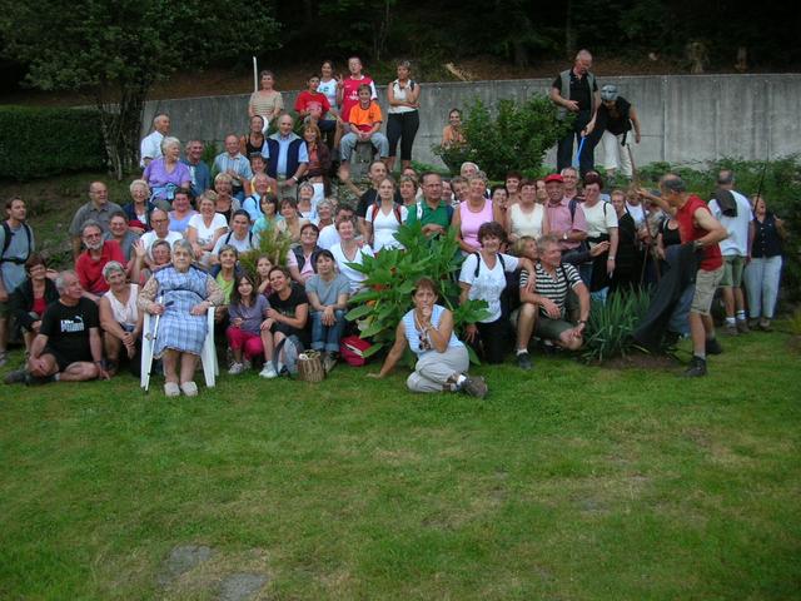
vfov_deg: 40.7
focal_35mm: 35
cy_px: 300
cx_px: 400
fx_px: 810
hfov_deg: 52.6
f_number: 2.8
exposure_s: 1/30
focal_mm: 5.8
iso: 54
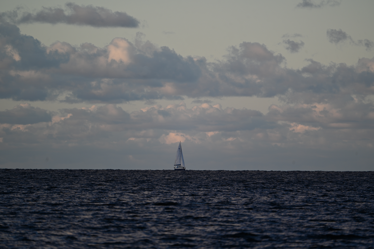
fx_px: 5191
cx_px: 187
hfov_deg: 4.1
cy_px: 124
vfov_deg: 2.7
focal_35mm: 500
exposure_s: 1/200
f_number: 6.7
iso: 100
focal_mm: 500
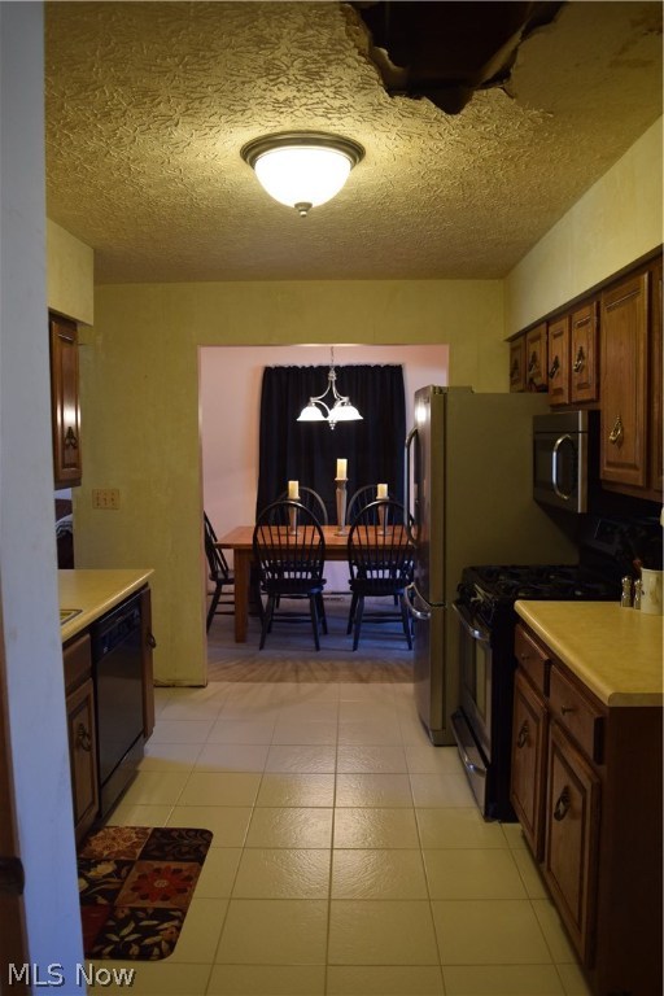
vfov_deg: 67.4
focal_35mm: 27
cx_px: 332
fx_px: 747
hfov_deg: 47.9
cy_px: 498
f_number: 3.5
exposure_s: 1/60
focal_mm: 18
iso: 800
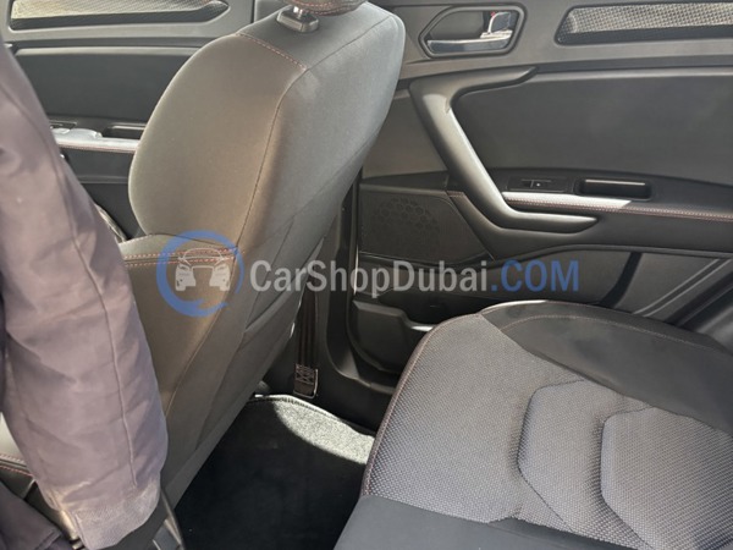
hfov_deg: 67.3
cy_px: 275
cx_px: 366
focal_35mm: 26
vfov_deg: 53.1
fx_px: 551
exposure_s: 1/60
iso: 320
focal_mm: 5.96
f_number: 1.6
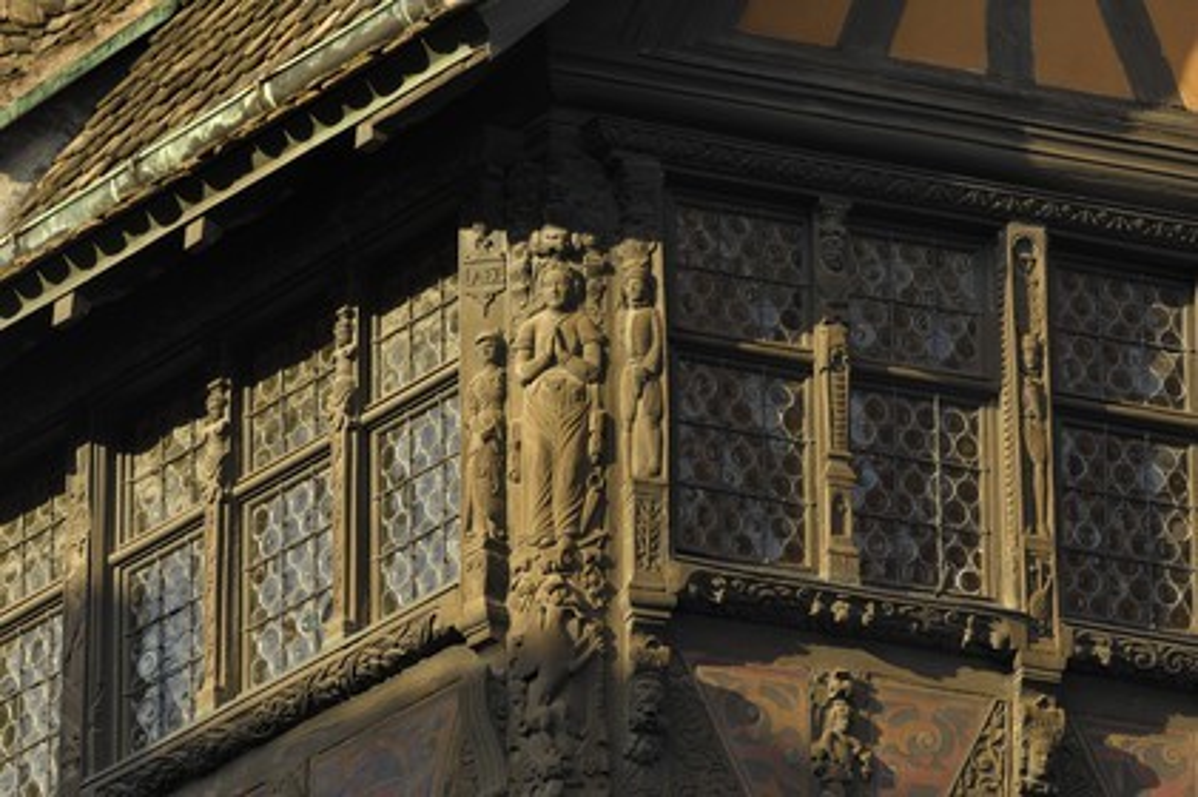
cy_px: 398
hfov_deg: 9.2
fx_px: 7481
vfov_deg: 6.1
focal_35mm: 225
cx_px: 599
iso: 100
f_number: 4.8
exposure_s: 1/160
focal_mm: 150
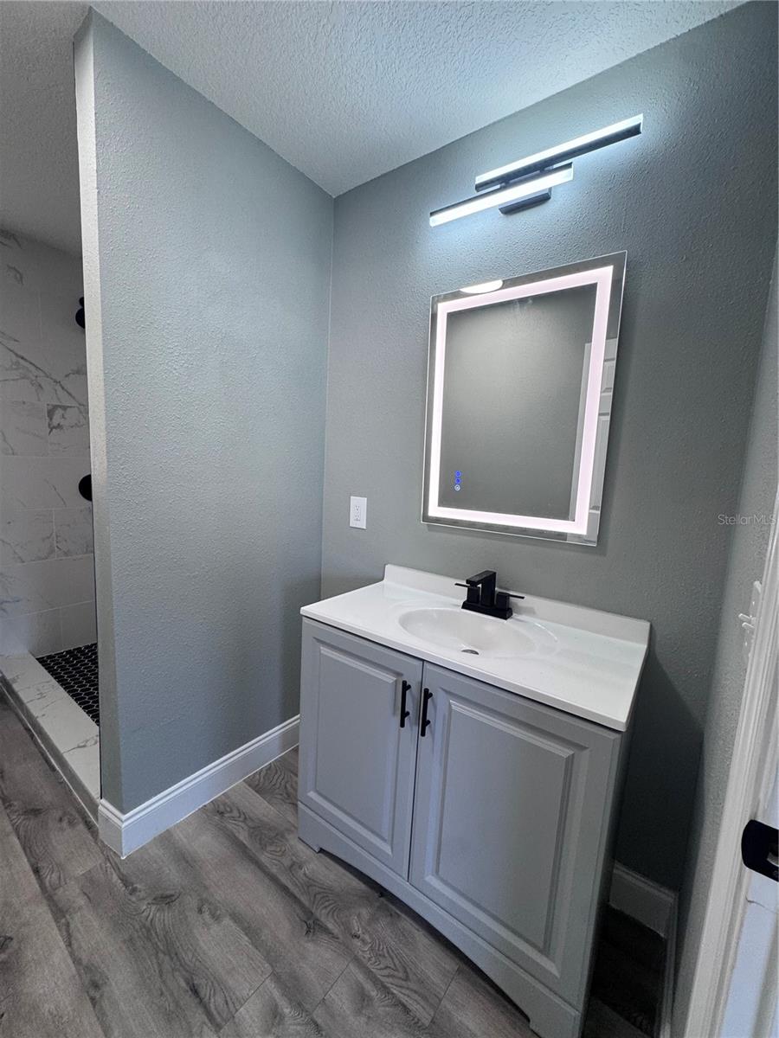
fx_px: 420
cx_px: 390
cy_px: 519
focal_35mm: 14
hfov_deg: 85.7
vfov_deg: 102.1
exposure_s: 1/120
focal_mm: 2.22
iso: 125
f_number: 2.2
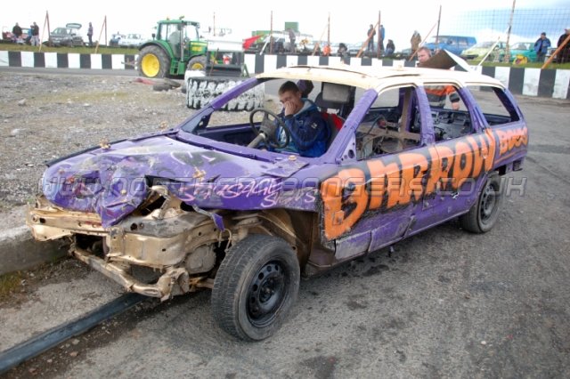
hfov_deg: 57.2
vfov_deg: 39.9
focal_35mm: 33
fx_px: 522
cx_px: 285
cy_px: 190
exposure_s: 1/400
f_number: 4
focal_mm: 22
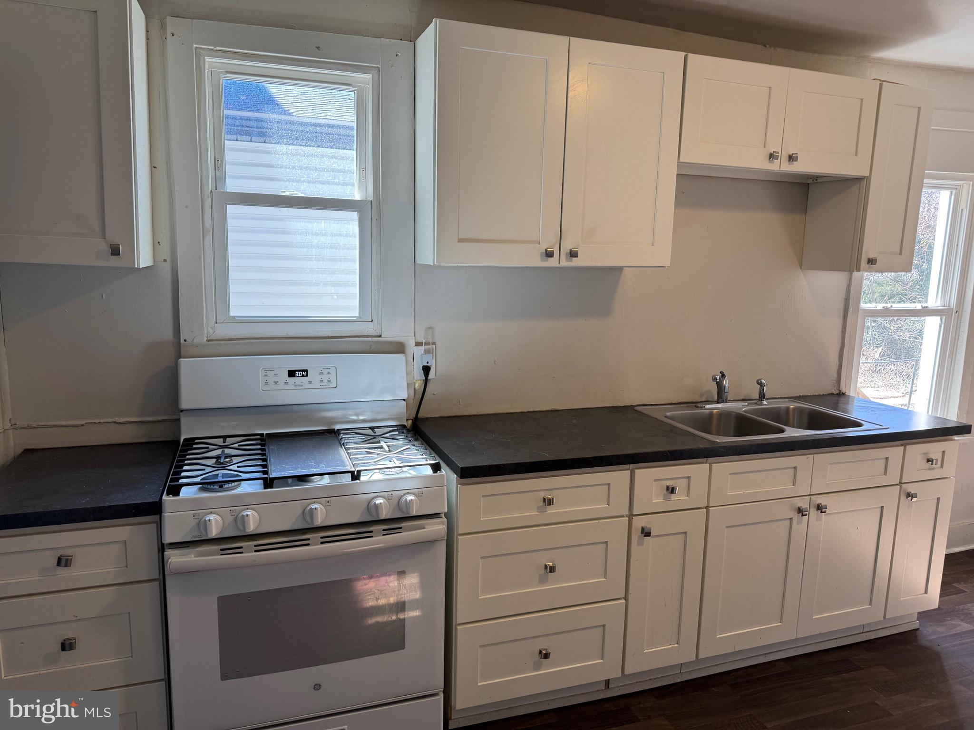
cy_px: 365
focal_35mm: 24
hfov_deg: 71.6
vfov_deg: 56.8
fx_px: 675
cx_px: 487
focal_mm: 6.76
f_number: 1.78
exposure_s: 1/120
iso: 100
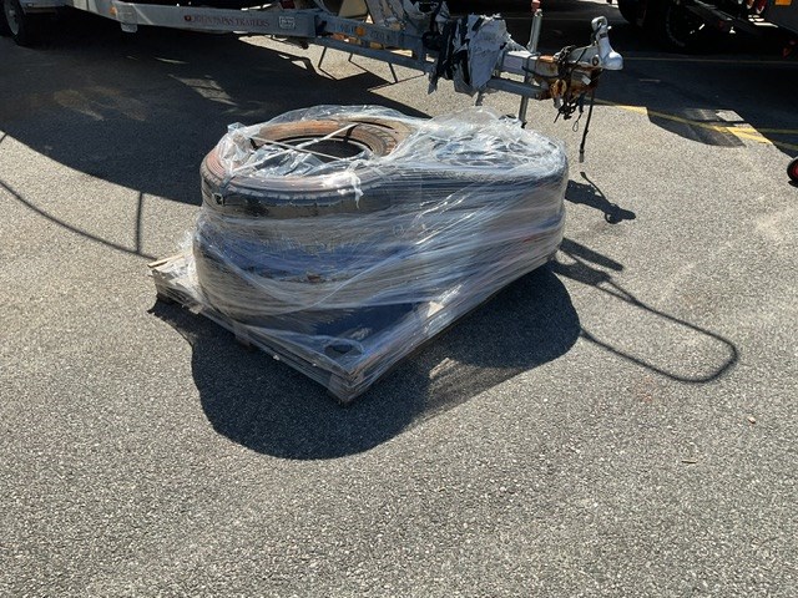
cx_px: 399
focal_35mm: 29
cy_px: 299
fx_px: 669
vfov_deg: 48.2
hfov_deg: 61.7
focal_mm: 3
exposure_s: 1/1451
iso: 16
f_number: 1.8
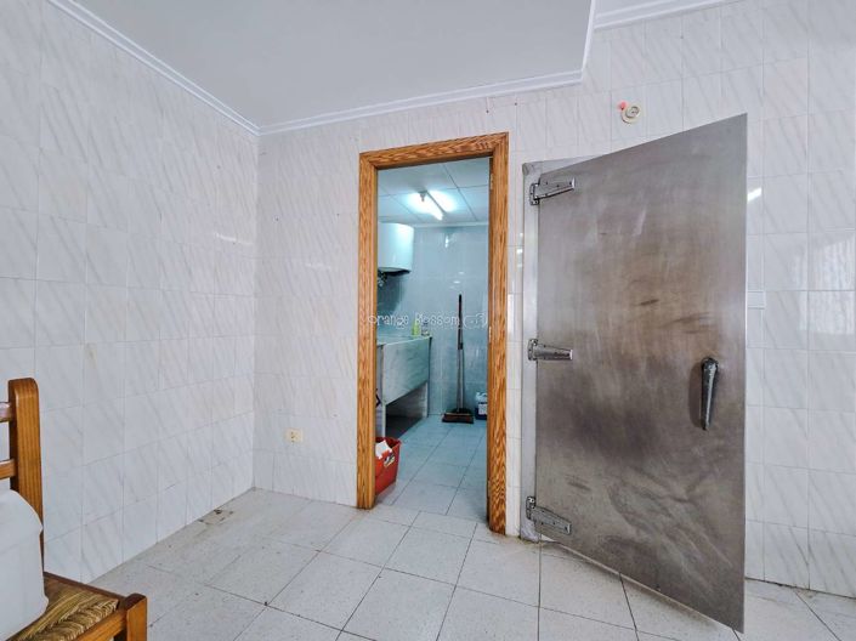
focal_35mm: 13
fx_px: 321
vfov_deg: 89.9
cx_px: 428
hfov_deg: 106.2
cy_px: 320
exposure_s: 1/50
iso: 200
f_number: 2.2
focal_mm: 2.2
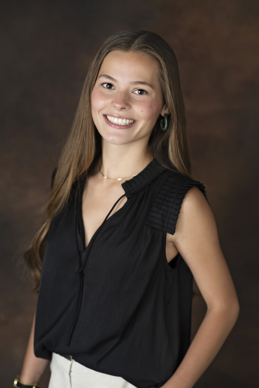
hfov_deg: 16.1
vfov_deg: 23.9
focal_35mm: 85
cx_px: 130
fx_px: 917
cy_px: 194
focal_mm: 85
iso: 400
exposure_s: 1/200
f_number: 3.2
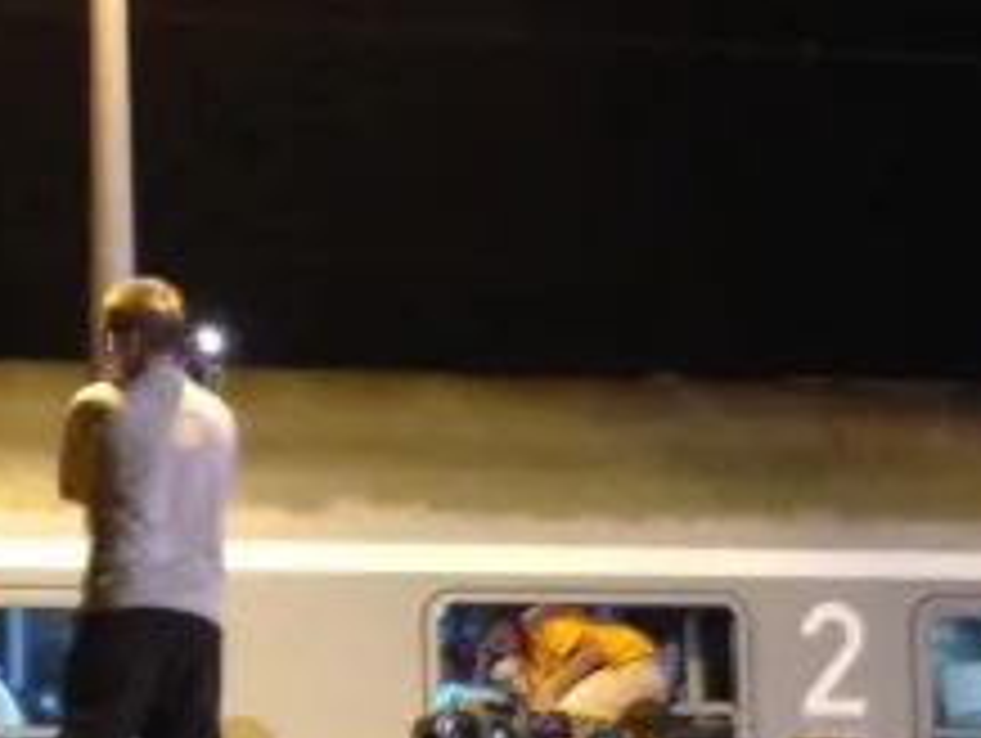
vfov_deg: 12.8
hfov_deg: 17.1
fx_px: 3263
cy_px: 702
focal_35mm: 115
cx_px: 526
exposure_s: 1/15
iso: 640
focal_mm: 4.12
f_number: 2.4
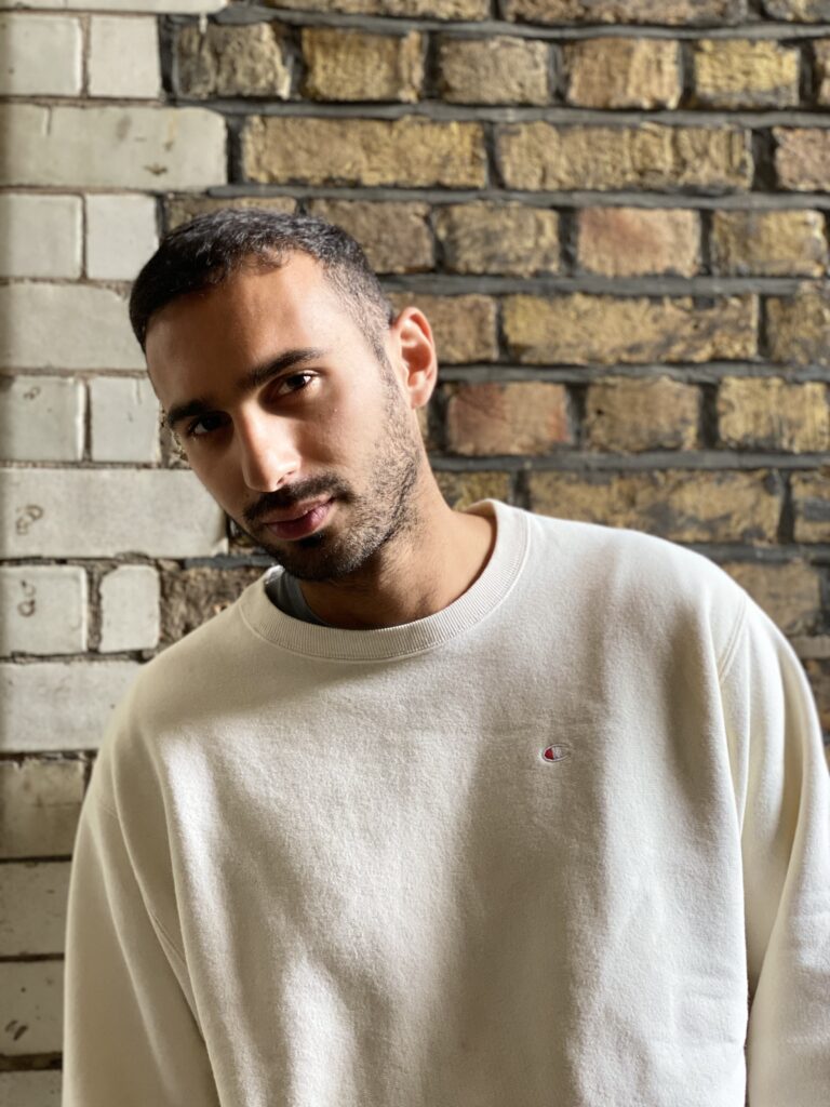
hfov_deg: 28.0
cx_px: 415
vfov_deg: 36.8
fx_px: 1662
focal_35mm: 52
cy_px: 554
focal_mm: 6
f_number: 2
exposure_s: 1/81
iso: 250
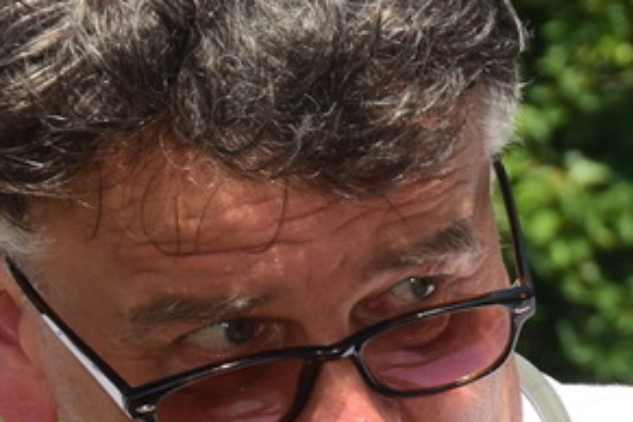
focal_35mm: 541
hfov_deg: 3.8
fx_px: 9512
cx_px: 807
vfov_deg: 2.5
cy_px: 440
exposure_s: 1/250
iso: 200
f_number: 10
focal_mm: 82
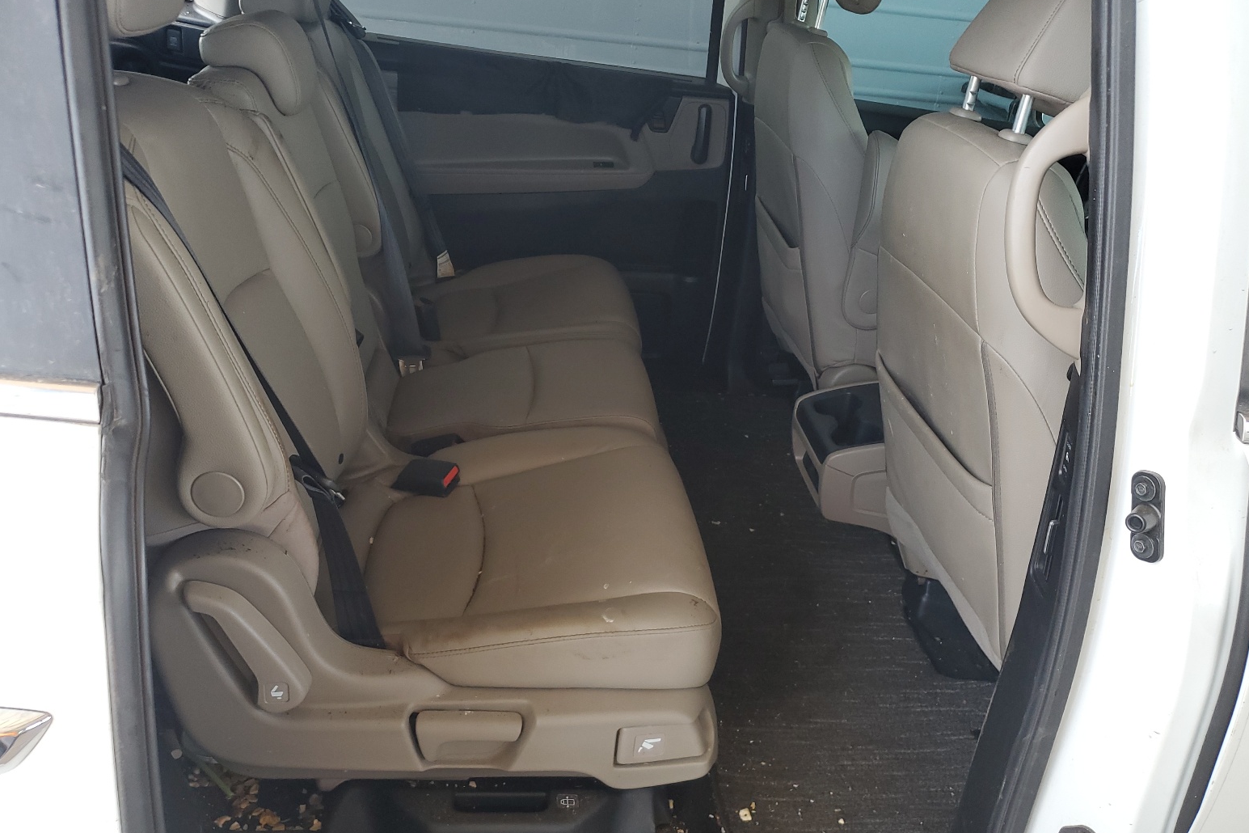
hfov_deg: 65.5
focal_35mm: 28
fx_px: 971
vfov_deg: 46.4
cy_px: 412
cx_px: 631
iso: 57
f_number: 1.5
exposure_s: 1/120
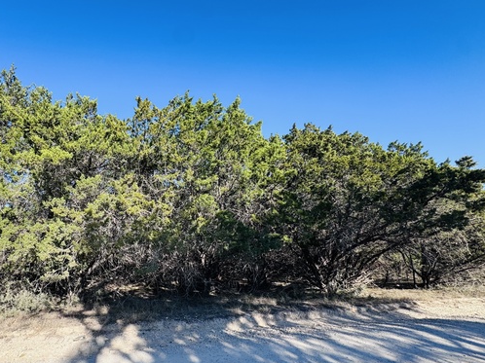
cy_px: 195
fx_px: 252
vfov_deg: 71.5
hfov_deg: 85.8
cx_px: 177
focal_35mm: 18
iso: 40
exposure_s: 1/544
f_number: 2.2
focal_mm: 2.22
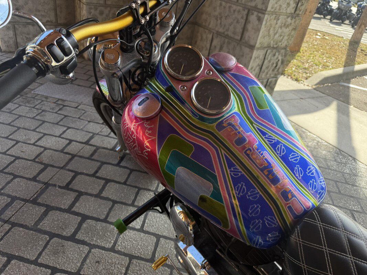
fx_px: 254
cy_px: 138
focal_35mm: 24
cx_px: 184
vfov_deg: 56.8
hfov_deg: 71.6
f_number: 1.78
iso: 100
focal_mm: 6.76
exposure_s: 1/822
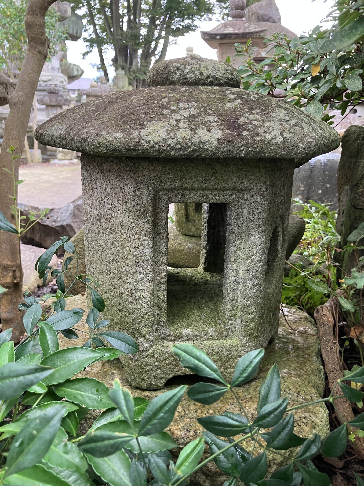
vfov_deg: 63.4
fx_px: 393
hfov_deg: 49.7
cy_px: 243
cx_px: 182
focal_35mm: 28
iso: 80
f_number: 1.8
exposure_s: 1/62
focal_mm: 3.99
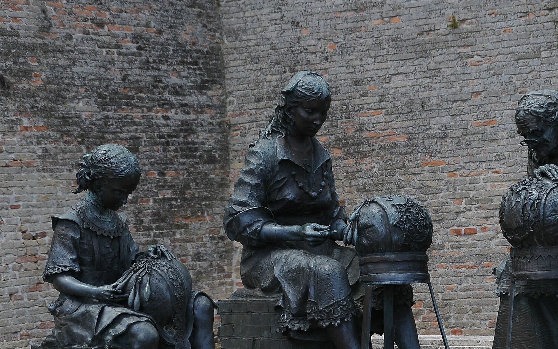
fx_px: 1217
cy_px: 211
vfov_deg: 16.3
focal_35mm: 80
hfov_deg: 25.7
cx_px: 378
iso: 640
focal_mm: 48
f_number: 9
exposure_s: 1/1000
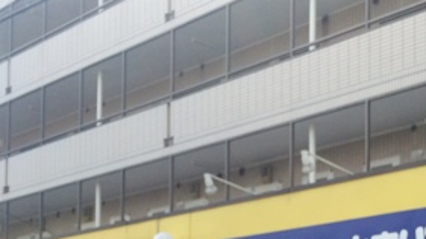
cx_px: 338
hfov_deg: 28.7
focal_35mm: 72
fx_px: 813
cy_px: 307
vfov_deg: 15.9
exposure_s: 1/933
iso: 32
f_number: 2.2
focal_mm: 4.15
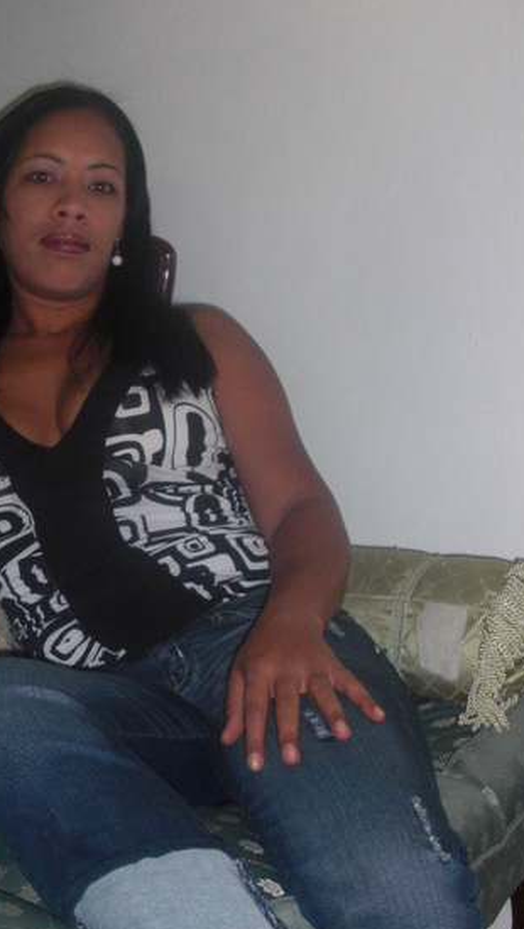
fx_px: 1406
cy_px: 562
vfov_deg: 36.4
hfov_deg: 20.7
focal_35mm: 57
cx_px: 54
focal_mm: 6.3
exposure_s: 1/30
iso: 200
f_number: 2.8
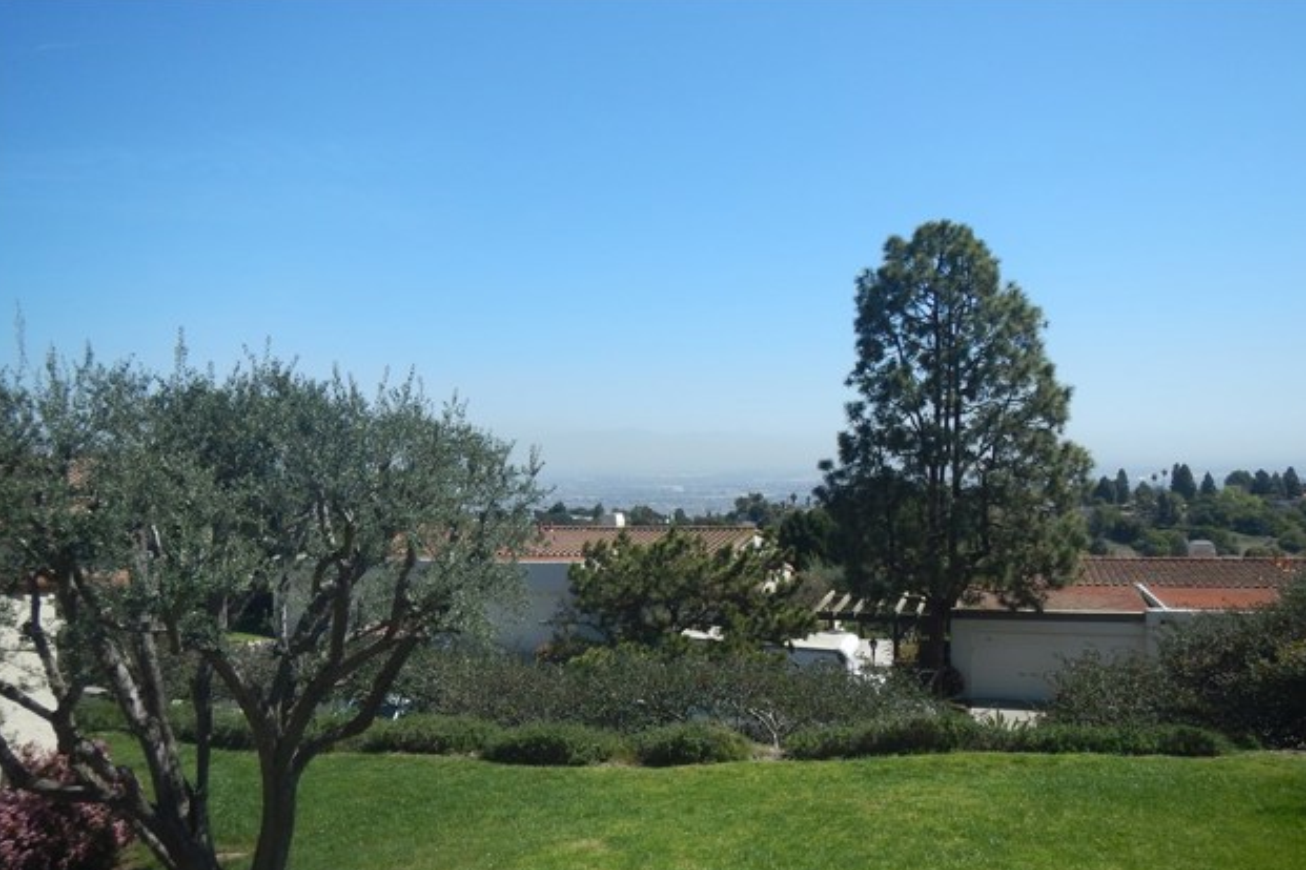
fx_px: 1088
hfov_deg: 61.9
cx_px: 652
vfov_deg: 43.5
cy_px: 498
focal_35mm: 30
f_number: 3.9
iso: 125
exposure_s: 1/1250
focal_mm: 5
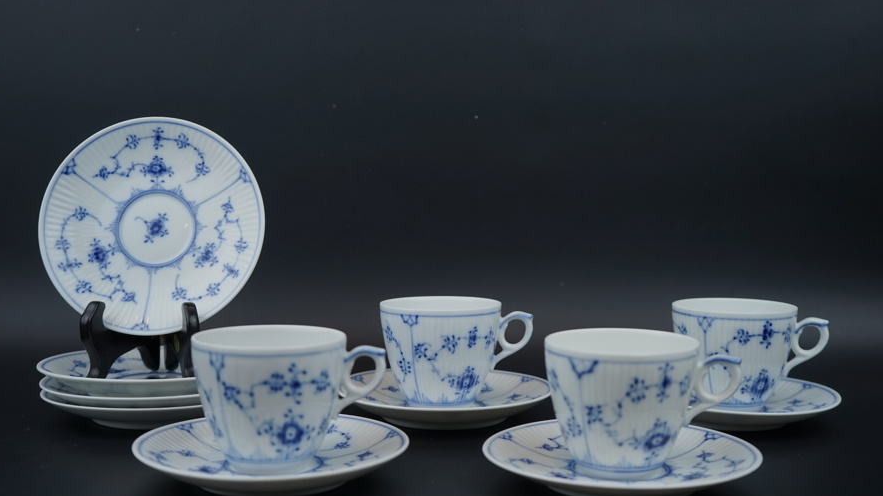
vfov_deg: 25.4
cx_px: 440
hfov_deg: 43.7
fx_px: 1100
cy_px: 298
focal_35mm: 47
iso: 100
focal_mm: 44
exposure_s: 1/160
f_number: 5
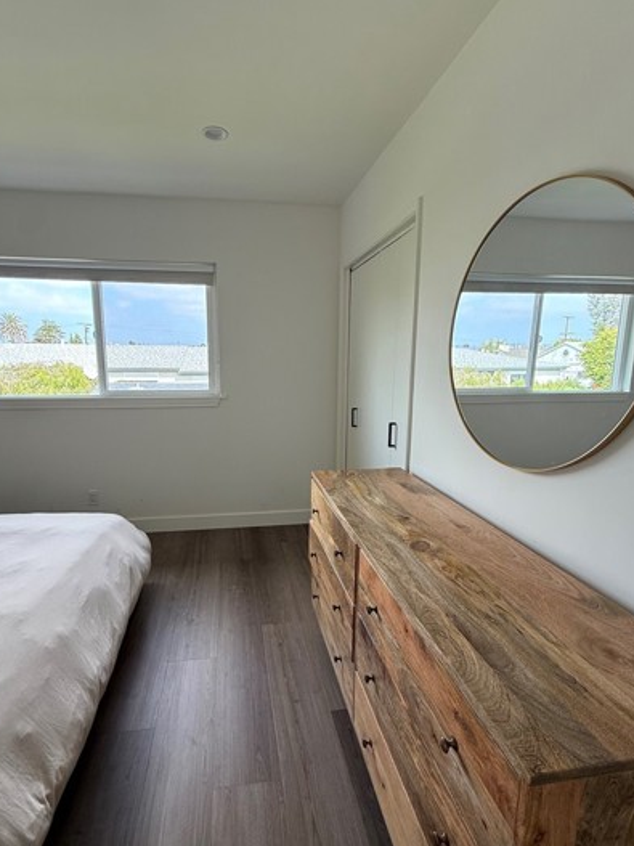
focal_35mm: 17
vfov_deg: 91.0
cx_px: 284
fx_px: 415
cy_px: 435
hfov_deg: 74.5
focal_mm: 2.22
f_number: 2.2
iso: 80
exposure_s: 1/99
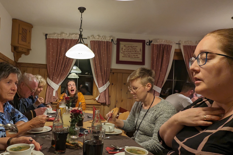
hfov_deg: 74.5
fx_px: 149
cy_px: 89
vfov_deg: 54.9
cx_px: 84
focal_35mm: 23
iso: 154
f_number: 2.2
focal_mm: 2.35
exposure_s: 1/33.3
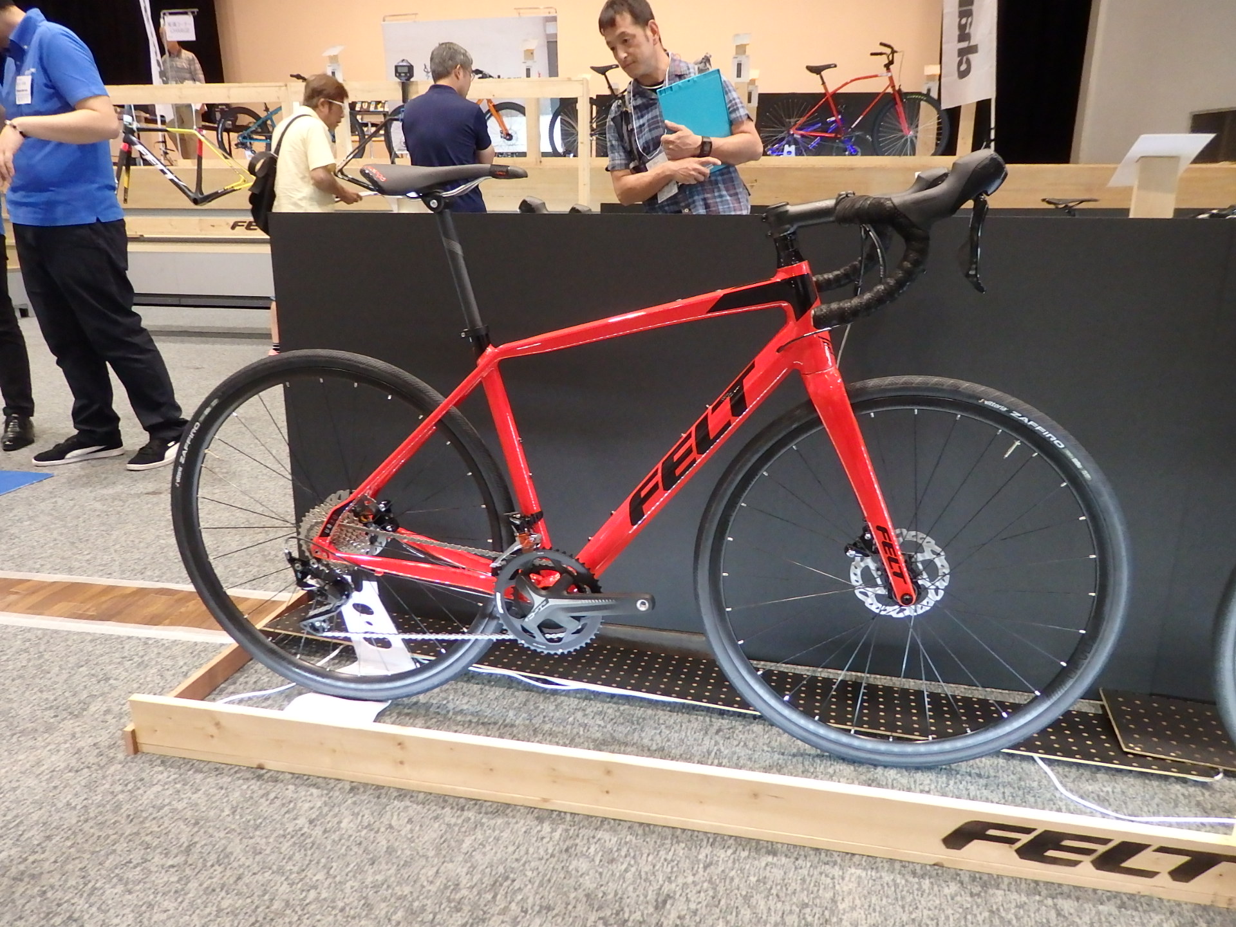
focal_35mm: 25
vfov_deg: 54.9
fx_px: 893
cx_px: 618
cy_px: 464
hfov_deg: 69.4
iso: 800
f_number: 3
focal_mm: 4.5
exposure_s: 1/30
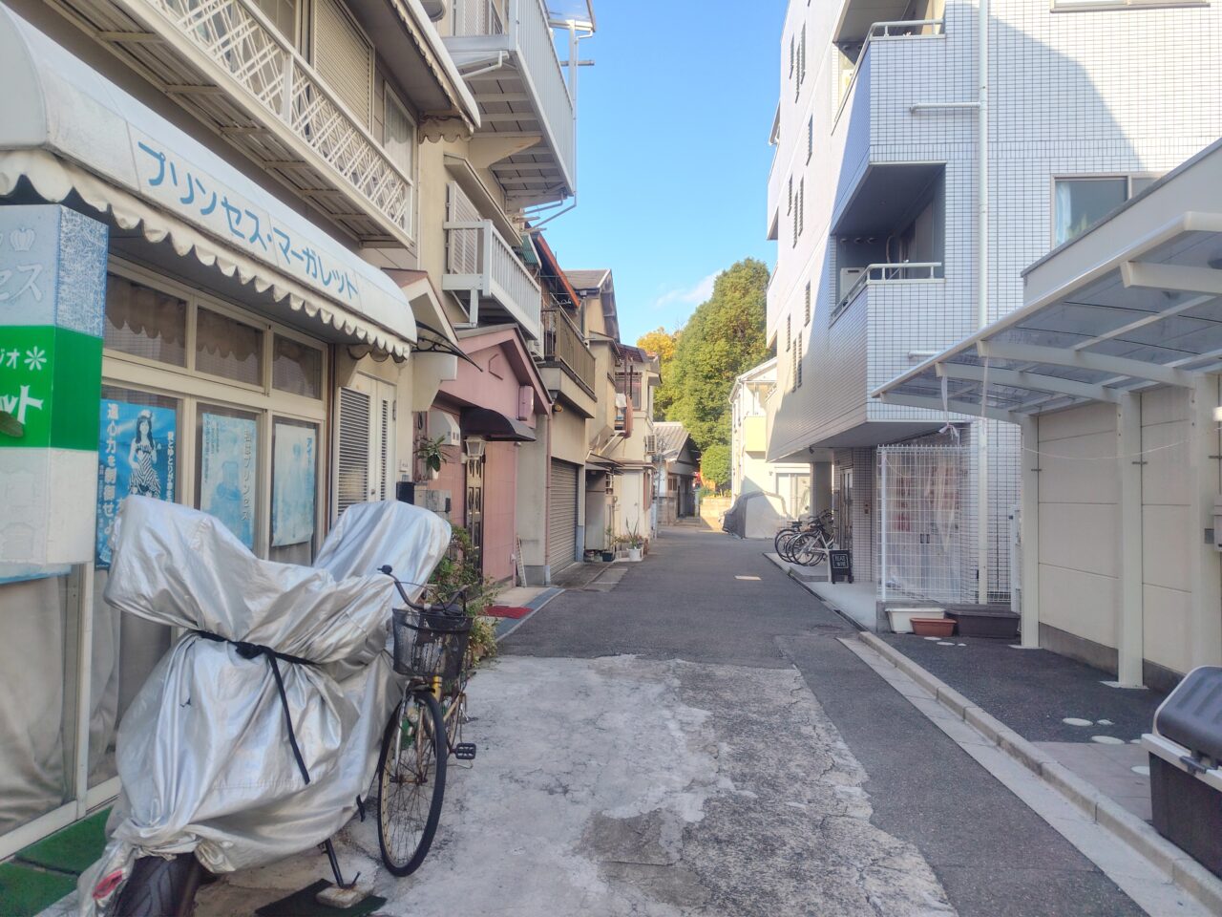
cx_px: 611
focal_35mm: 23
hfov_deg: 73.9
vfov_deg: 58.9
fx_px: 812
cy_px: 458
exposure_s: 1/1378
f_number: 1.9
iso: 50
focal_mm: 5.6
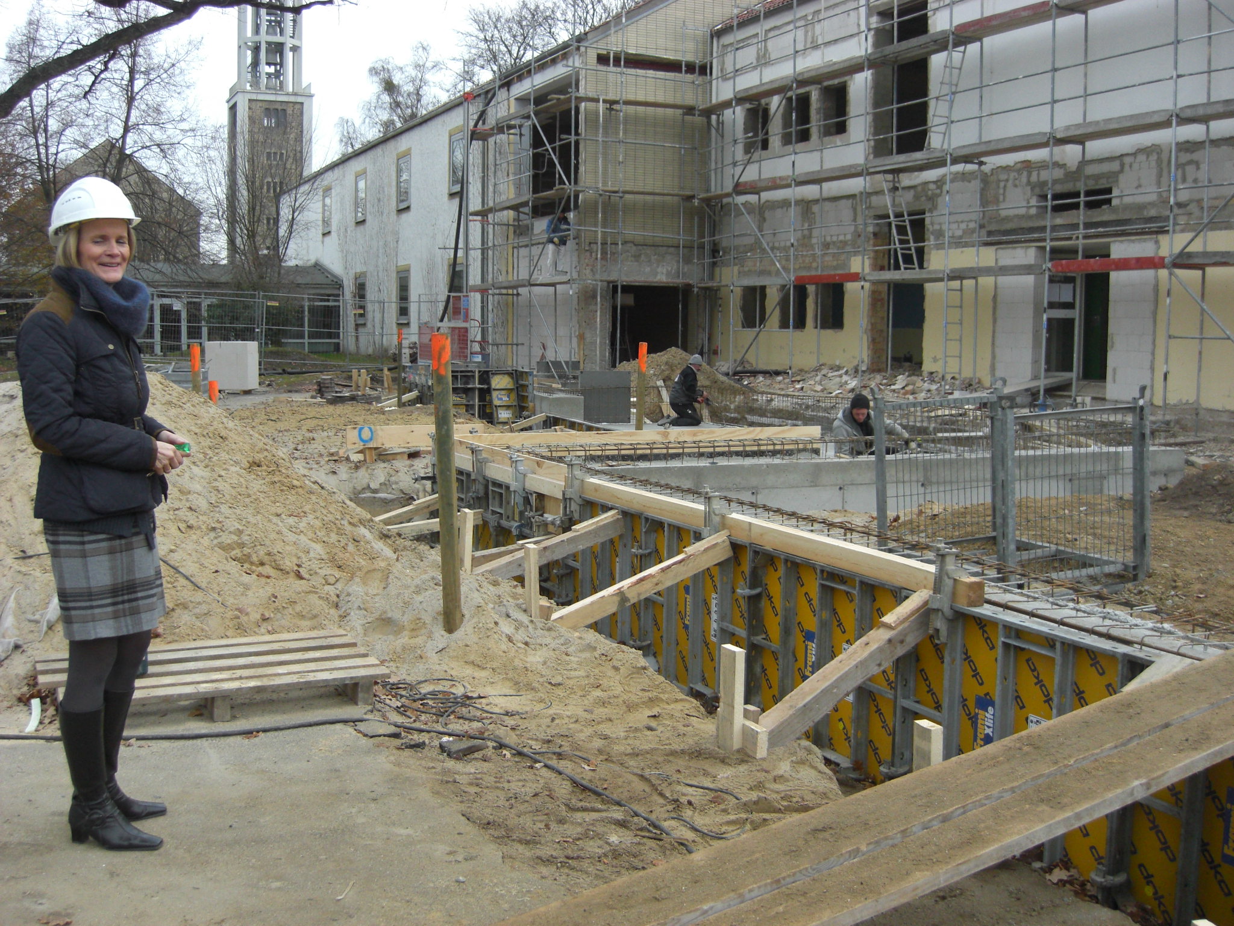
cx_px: 617
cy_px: 463
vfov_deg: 37.7
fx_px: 1355
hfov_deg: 49.0
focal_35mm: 38
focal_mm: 7.9
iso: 200
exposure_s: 1/160
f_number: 2.8
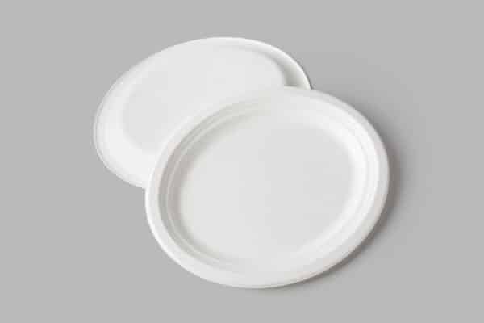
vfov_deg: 29.9
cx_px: 242
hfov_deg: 43.6
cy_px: 162
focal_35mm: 45
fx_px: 605
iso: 100
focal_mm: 30
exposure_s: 1/160
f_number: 18
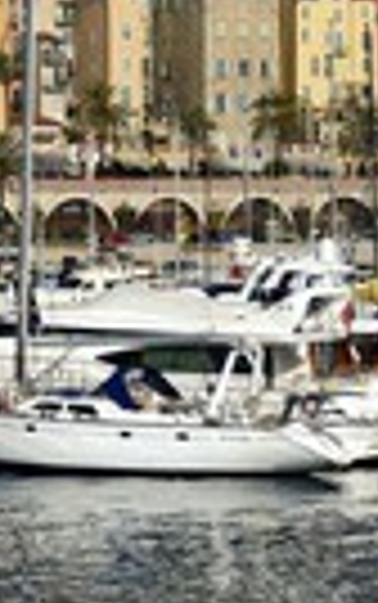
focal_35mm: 223
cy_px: 32
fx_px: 3668
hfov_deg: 5.9
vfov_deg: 9.3
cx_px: -50
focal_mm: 70
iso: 200
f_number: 16
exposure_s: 1/200
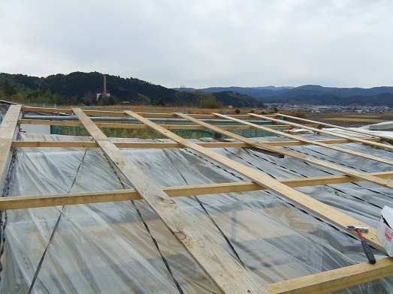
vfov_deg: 49.7
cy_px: 147
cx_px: 196
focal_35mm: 28
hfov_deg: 63.5
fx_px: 318
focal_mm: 5
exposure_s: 1/50
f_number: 10.8
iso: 64
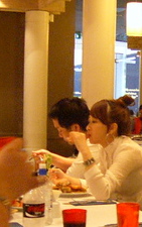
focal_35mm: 99
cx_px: 148
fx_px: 612
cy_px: 162
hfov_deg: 13.0
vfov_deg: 20.9
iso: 100
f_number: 2.8
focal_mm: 5.8
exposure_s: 1/8
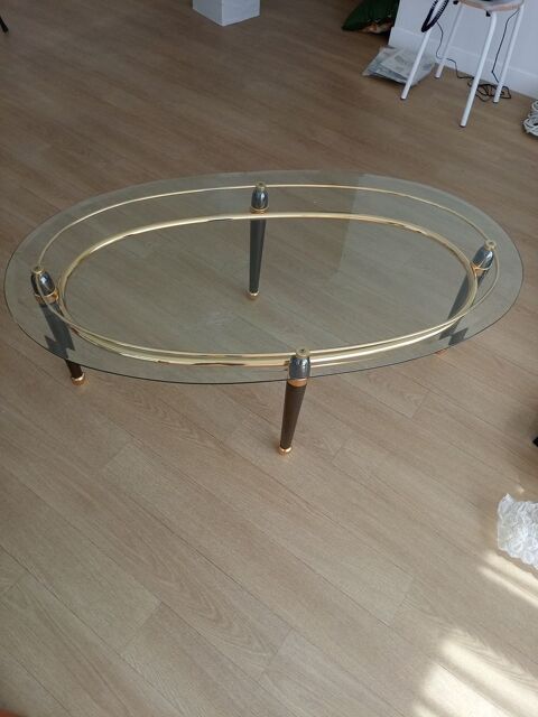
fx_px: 539
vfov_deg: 67.3
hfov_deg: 53.1
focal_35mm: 26
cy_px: 358
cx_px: 269
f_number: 1.8
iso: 104
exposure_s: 1/175
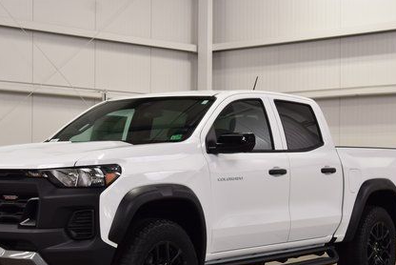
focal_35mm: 81
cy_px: 186
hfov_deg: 25.1
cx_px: 164
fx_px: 889
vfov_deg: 16.9
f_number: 7.1
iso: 400
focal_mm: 35
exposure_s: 1/40
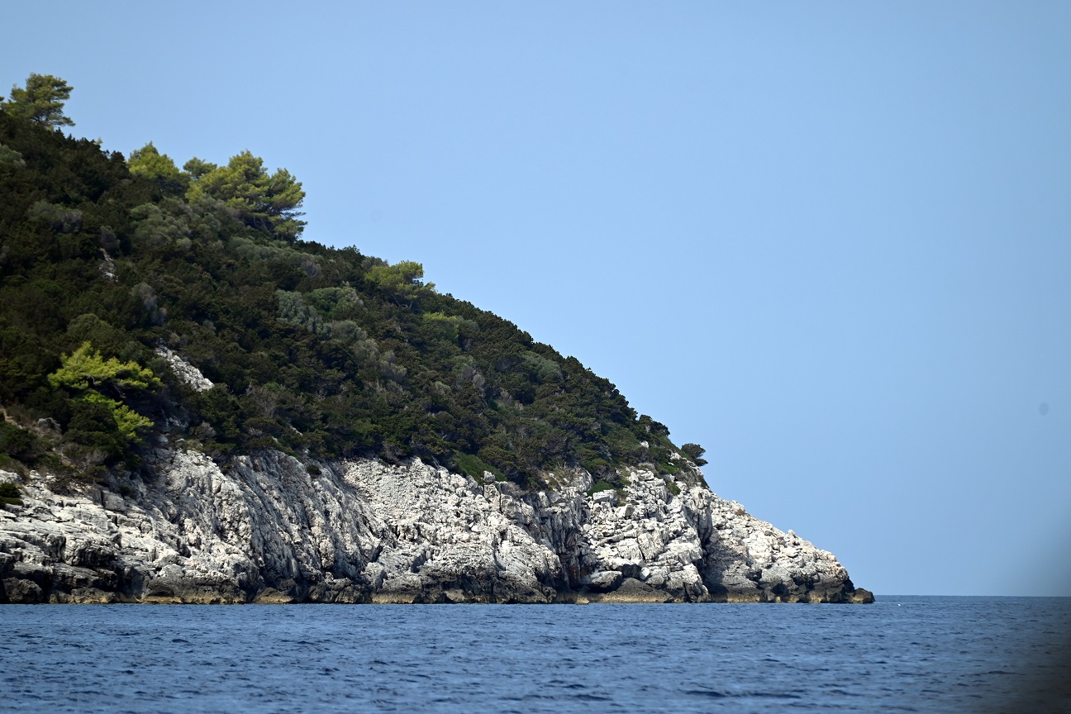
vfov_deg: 4.6
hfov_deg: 6.8
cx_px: 536
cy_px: 357
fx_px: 8954
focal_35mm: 301
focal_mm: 300
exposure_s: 1/1000
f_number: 5.6
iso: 140
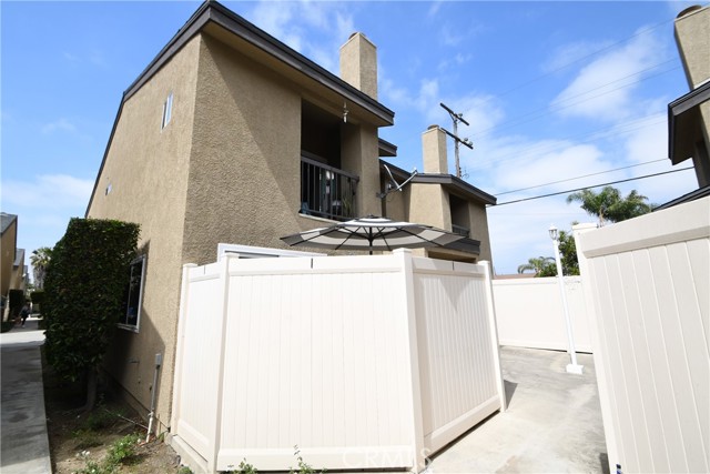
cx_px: 355
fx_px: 296
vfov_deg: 77.4
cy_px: 237
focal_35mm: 15
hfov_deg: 100.4
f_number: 6.3
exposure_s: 1/400
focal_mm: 10
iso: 100
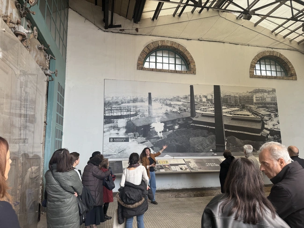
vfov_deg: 56.8
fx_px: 211
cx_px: 152
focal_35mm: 24
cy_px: 114
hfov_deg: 71.6
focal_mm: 6.76
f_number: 1.78
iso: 64
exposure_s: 1/121
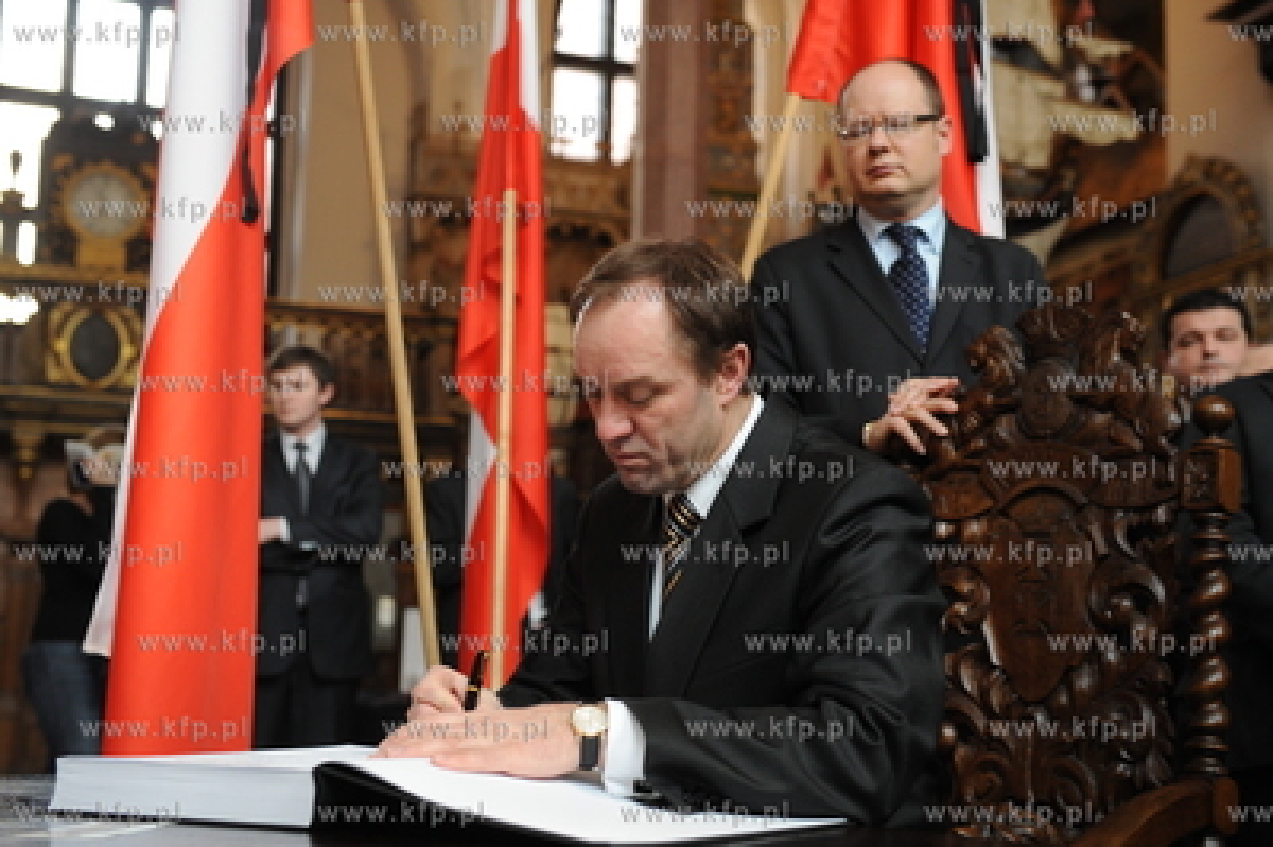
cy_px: 424
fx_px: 1837
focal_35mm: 52
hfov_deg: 38.2
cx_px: 636
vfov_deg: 25.9
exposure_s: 1/200
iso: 1600
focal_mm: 52
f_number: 4
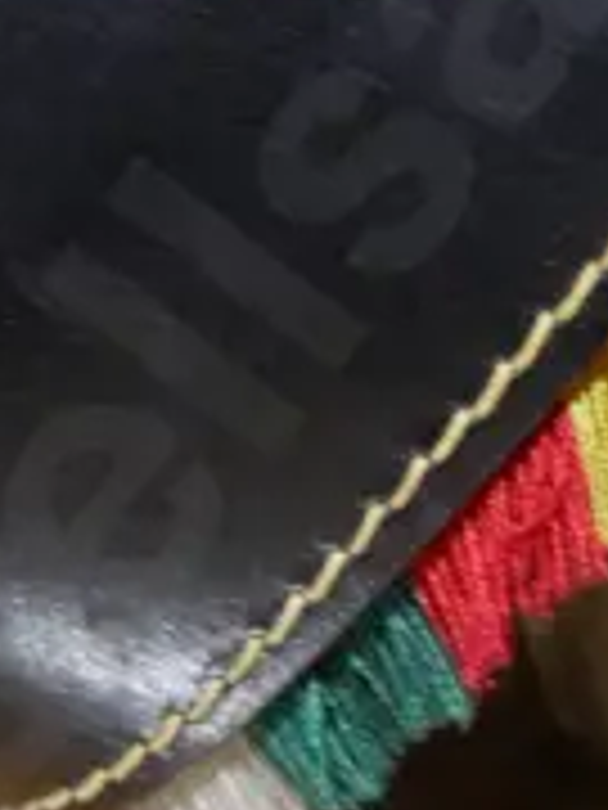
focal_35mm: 159
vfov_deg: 12.1
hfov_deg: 9.3
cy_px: -212
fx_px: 3724
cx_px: 646
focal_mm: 14
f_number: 3.5
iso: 500
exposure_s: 1/60
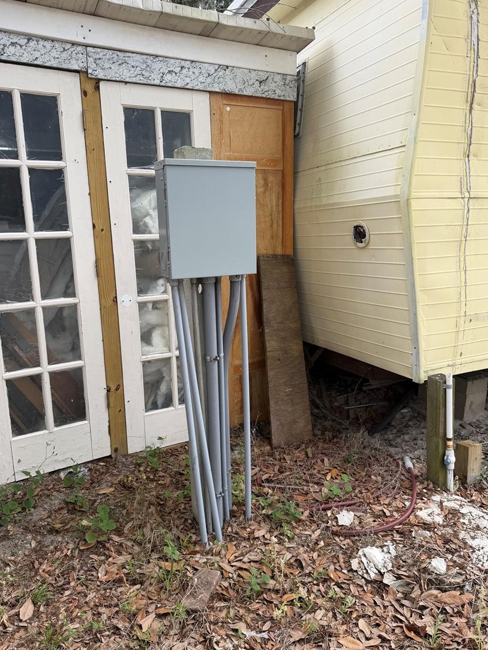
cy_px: 317
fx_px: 489
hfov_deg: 53.1
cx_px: 241
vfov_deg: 67.3
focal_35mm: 26
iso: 80
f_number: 1.78
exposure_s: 1/683
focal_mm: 6.76
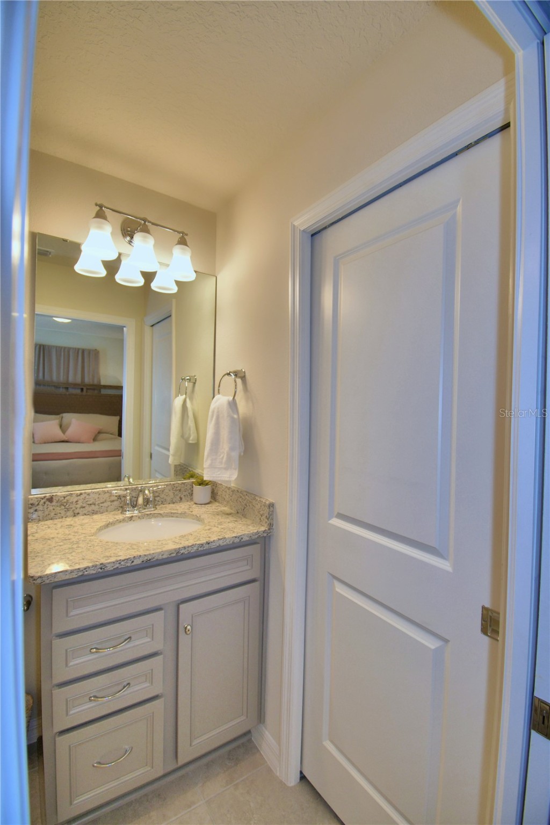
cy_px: 412
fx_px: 344
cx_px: 275
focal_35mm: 15
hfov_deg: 77.3
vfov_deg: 100.4
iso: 125
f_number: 4.5
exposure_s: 1/60
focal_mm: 10
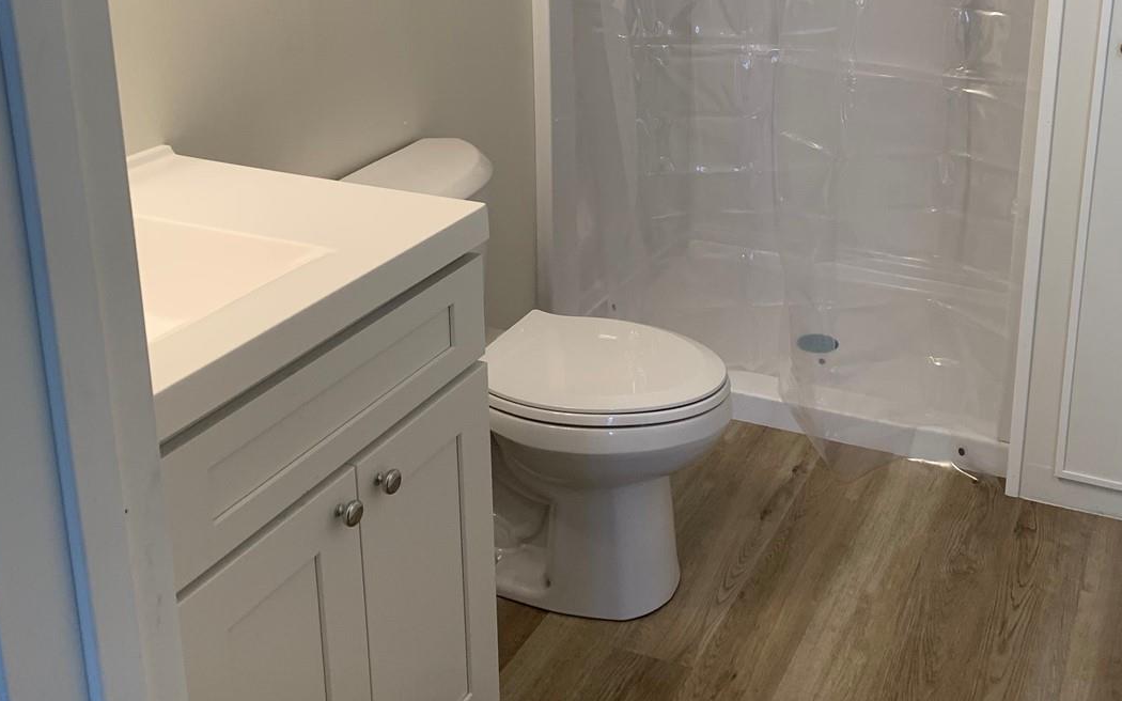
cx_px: 806
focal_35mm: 42
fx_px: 1284
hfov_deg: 45.9
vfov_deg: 29.9
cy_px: 154
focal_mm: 4.25
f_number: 1.8
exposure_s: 1/60
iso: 64
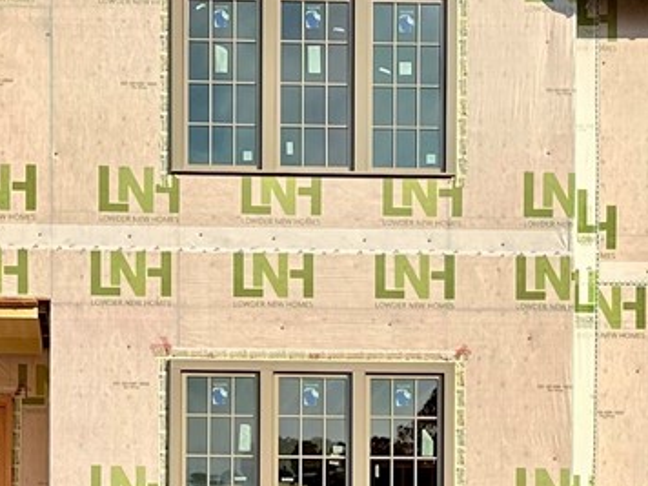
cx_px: 105
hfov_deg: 27.4
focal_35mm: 69
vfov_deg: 21.2
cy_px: 172
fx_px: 1292
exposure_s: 1/4545
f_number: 1.78
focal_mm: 6.86
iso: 80
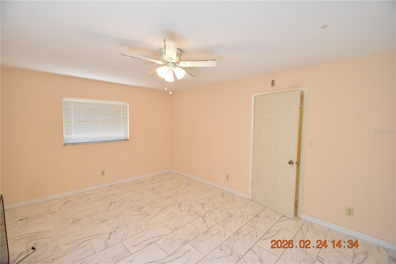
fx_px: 165
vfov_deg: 77.3
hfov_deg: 100.4
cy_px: 132
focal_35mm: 15
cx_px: 198
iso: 800
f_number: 3.5
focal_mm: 10
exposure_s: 1/125
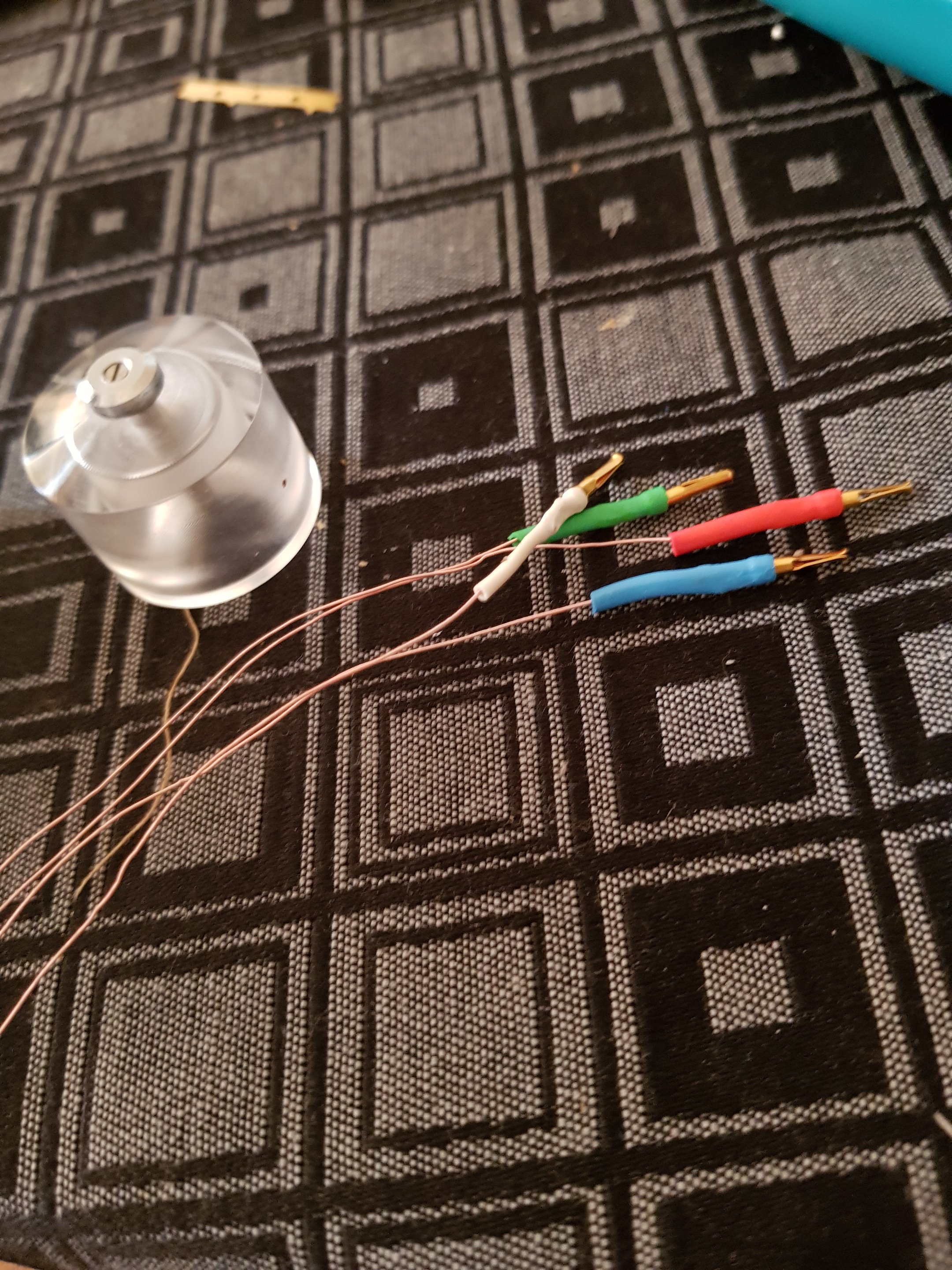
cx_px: 476
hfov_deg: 53.1
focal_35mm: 26
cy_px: 635
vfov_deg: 67.3
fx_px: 953
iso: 320
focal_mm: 4.2
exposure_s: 1/10
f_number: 1.7
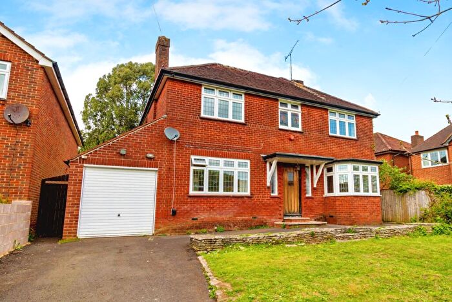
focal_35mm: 19
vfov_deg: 64.6
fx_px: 239
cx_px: 226
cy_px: 151
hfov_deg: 86.9
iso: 200
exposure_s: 1/640
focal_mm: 13
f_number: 7.1
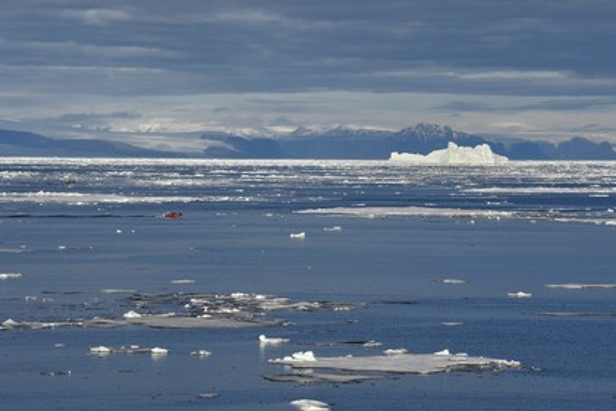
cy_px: 206
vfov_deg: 6.9
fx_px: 3422
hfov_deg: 10.3
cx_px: 308
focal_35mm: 200
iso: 200
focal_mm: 200
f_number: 13
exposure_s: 1/400
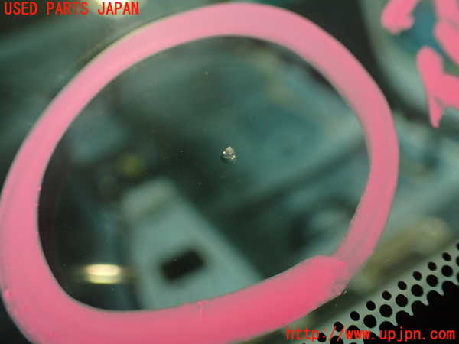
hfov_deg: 51.4
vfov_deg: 39.7
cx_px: 230
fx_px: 477
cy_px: 172
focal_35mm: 36
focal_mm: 6.37
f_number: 2.5
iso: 200
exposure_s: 1/40
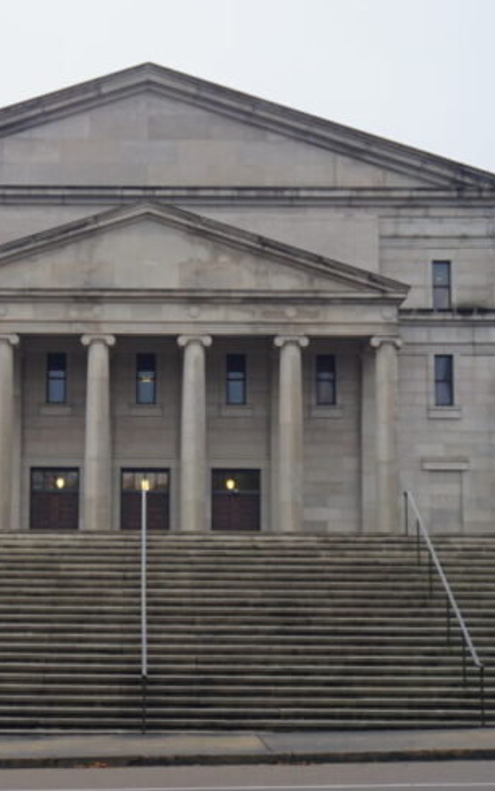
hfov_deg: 18.6
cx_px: 138
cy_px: 399
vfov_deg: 29.4
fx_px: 1505
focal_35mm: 70
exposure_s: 1/60
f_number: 4.5
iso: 160
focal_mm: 29
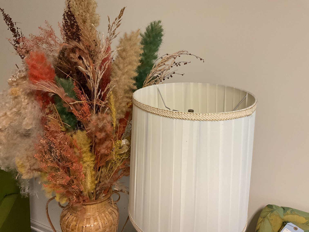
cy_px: 116
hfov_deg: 61.7
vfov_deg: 48.2
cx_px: 154
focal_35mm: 29
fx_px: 259
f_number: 1.8
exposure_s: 1/60
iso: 160
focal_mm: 3
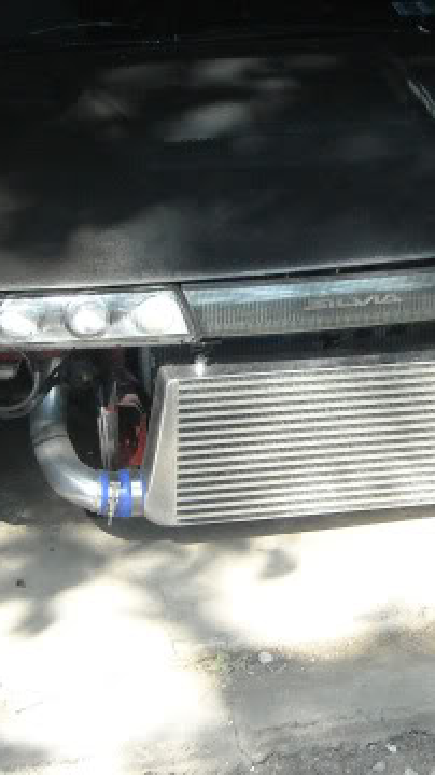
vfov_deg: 22.4
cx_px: 336
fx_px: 1952
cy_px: 327
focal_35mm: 95
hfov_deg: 12.7
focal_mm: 7.92
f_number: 3.2
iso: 248
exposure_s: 1/250
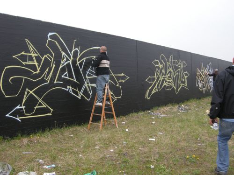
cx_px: 117
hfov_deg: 52.6
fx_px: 237
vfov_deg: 40.7
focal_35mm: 35
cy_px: 88
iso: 64
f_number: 4.3
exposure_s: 1/140
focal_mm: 7.5
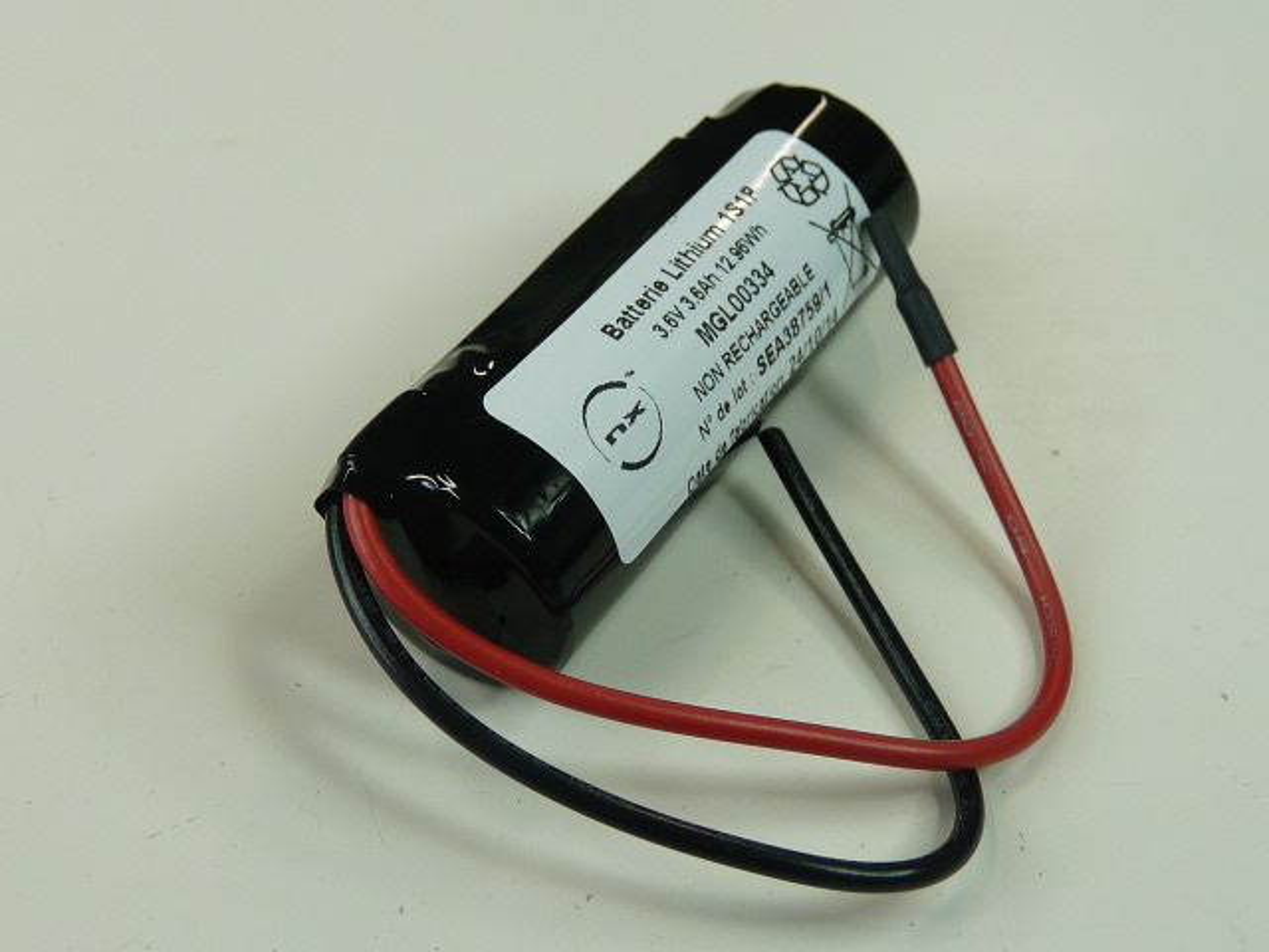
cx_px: 634
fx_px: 1943
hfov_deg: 36.2
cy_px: 476
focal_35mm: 53
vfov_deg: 27.5
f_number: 3
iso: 100
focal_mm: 5.4
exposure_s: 1/80
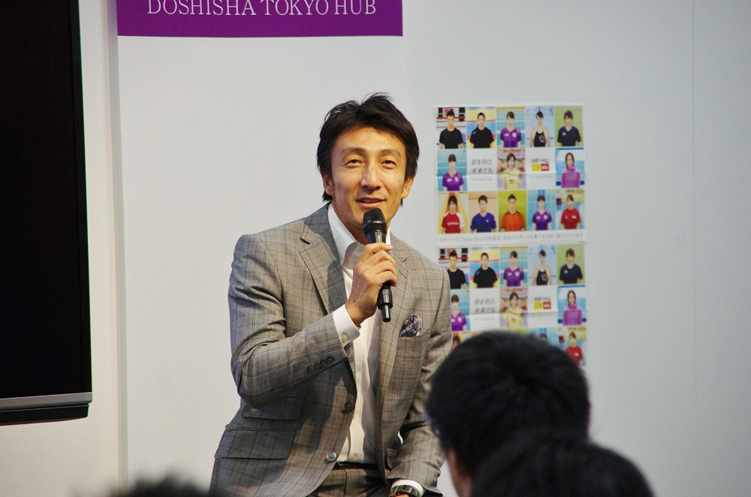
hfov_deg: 10.2
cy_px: 248
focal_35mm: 202
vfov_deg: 6.8
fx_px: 4215
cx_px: 376
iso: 1600
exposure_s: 1/200
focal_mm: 135
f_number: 5.6
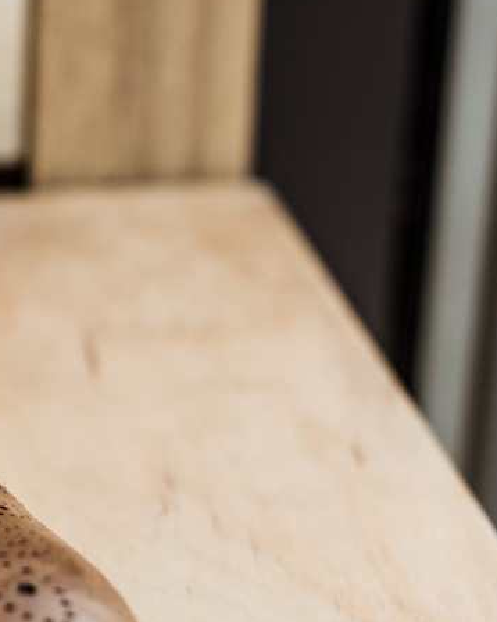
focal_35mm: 193
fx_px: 3551
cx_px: -315
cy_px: 347
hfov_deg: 7.8
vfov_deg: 10.0
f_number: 2.8
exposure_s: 1/160
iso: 320
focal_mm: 50
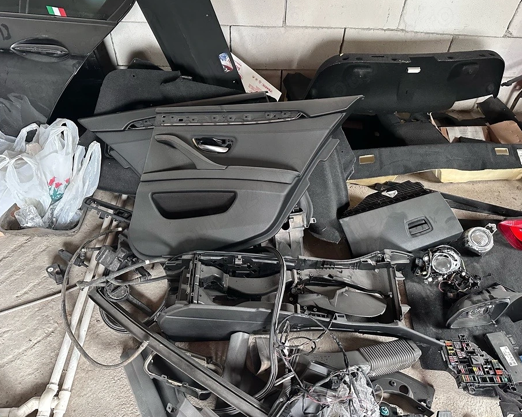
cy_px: 208
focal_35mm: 26
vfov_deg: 54.9
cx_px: 279
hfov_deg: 65.9
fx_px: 402
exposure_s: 1/60
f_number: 1.78
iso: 640
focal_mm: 6.86
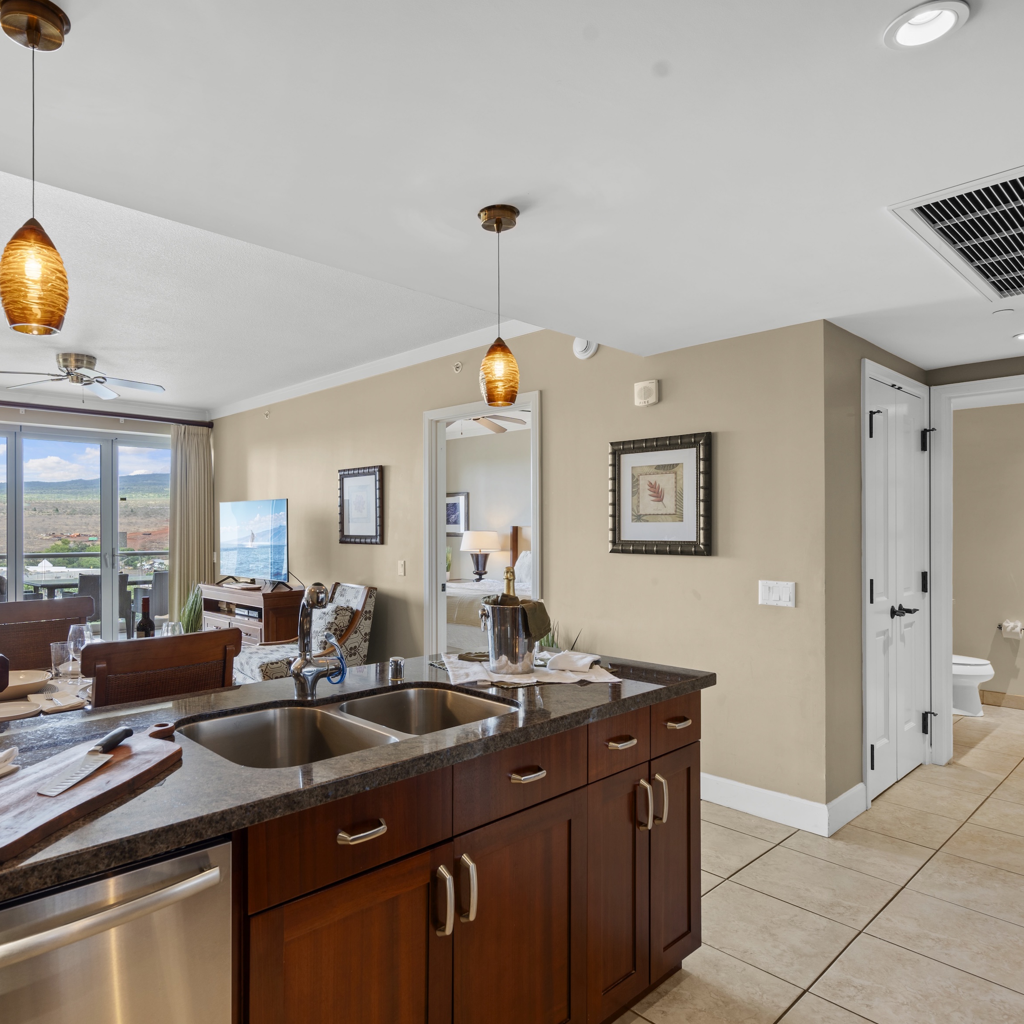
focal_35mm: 21
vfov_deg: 72.1
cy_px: 519
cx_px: 427
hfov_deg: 71.6
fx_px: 703
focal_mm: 16
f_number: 8
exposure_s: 1.6
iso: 100
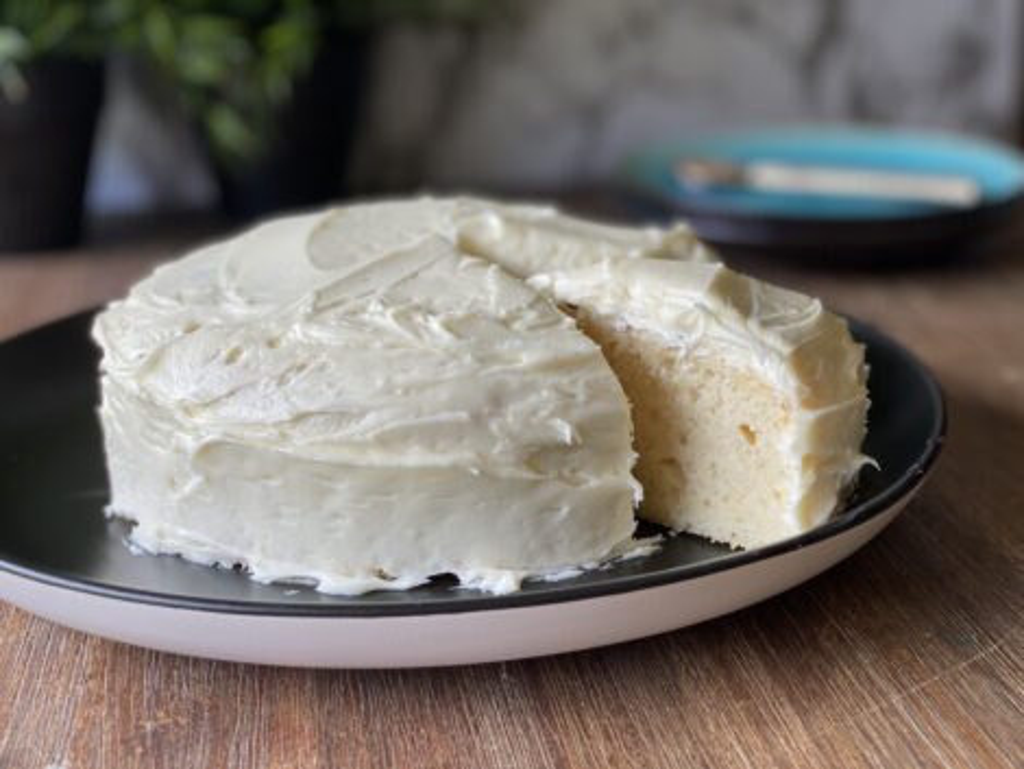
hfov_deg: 36.8
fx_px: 1539
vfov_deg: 28.1
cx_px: 512
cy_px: 384
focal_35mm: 52
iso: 32
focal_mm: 6
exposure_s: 1/122
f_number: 2
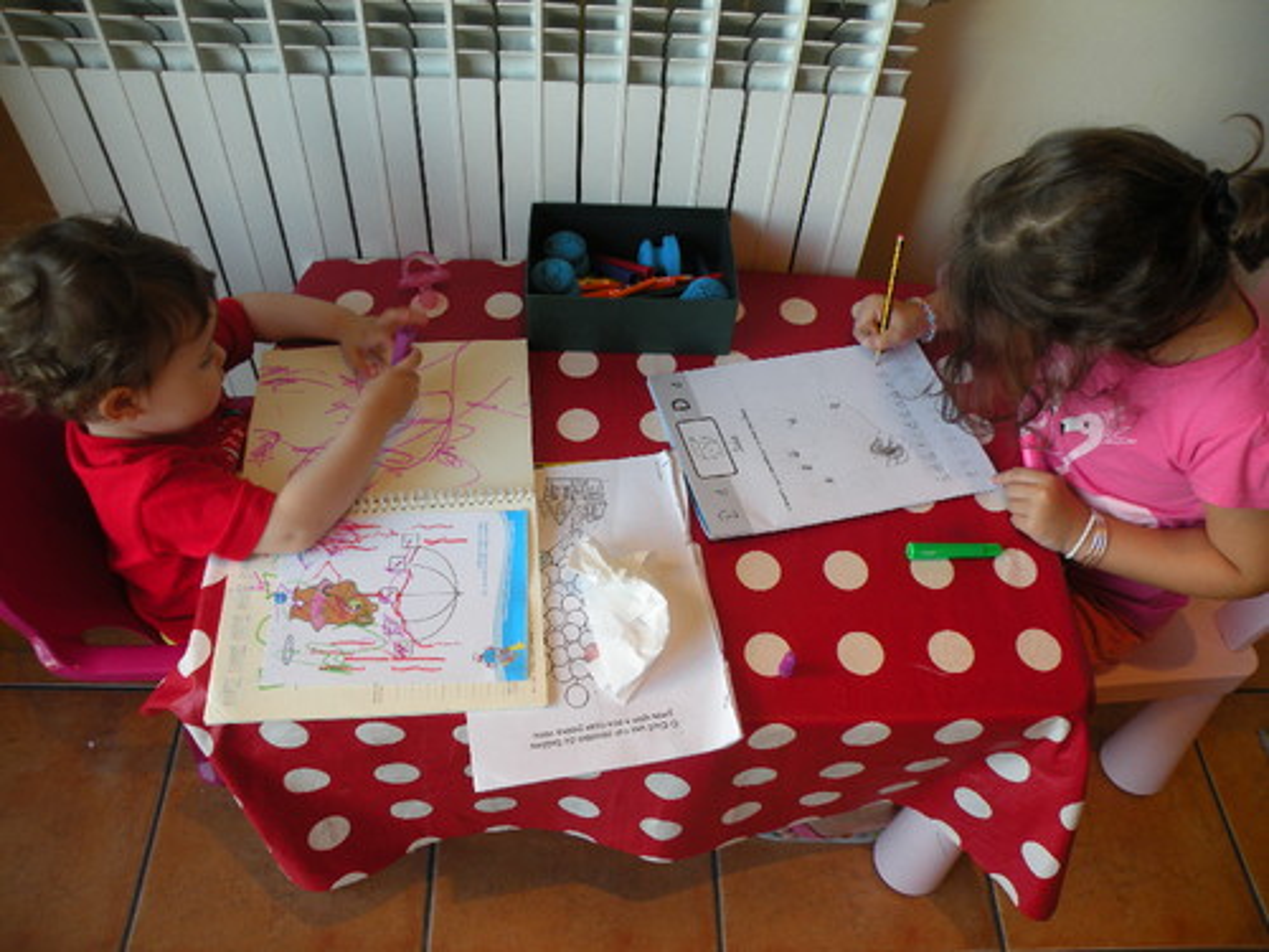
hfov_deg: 65.3
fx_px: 990
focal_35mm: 27
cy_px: 476
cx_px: 634
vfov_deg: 51.4
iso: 64
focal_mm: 4.7
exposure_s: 1/24.2
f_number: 2.8
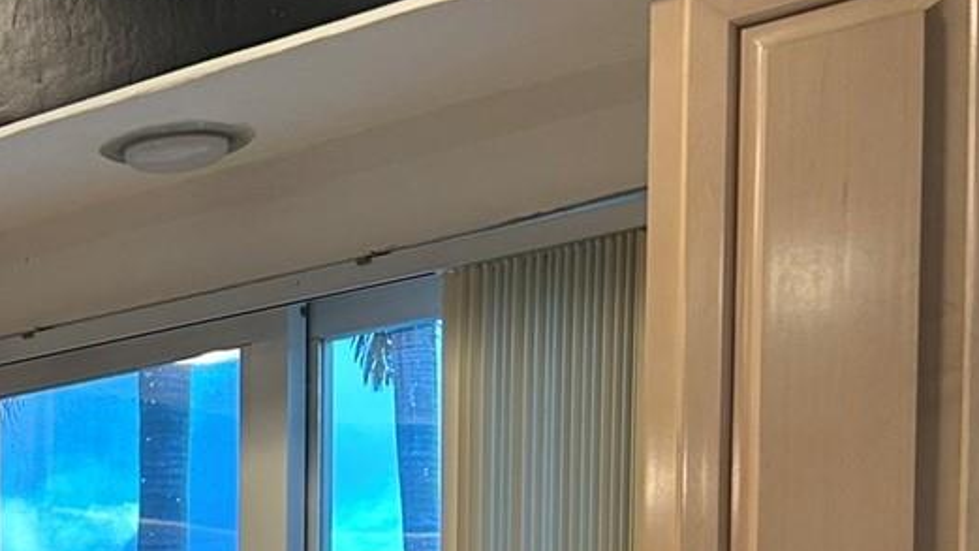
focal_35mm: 87
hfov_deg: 21.8
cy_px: 1010
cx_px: -334
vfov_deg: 12.6
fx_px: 2258
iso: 100
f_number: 1.5
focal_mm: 5.7
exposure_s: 1/120
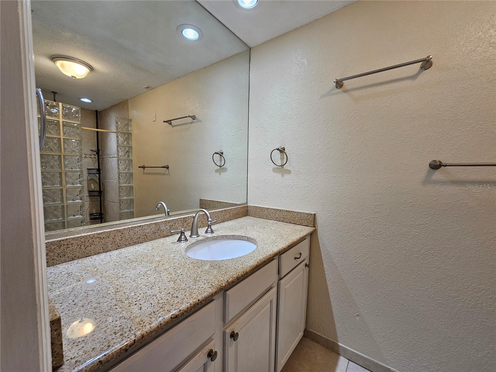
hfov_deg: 106.2
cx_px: 248
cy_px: 186
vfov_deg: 89.9
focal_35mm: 13
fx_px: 186
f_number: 2.2
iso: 64
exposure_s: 1/60
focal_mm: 2.2
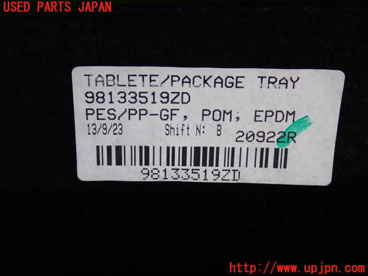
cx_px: 184
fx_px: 532
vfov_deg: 29.1
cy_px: 138
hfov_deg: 38.2
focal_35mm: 50
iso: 125
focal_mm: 9.01
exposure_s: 1/125
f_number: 3.2
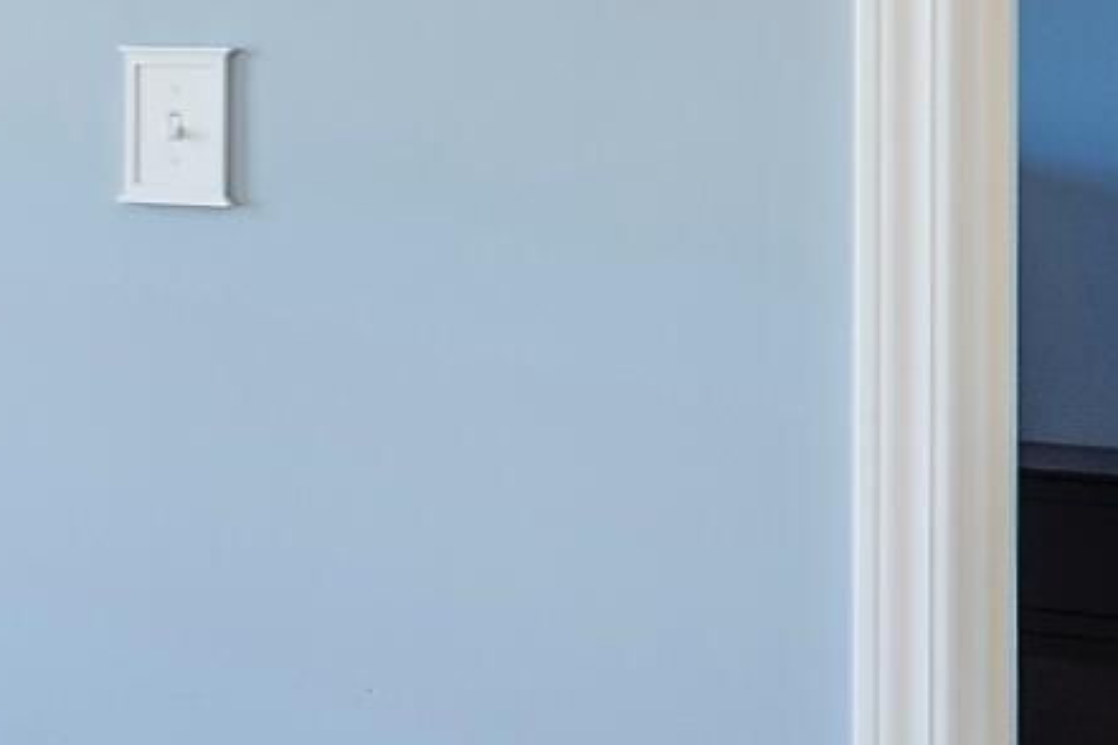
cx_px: -1625
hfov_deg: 13.7
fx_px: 3167
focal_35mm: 102
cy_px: 122
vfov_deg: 13.3
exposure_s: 1/5
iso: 100
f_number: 4.5
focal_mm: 10
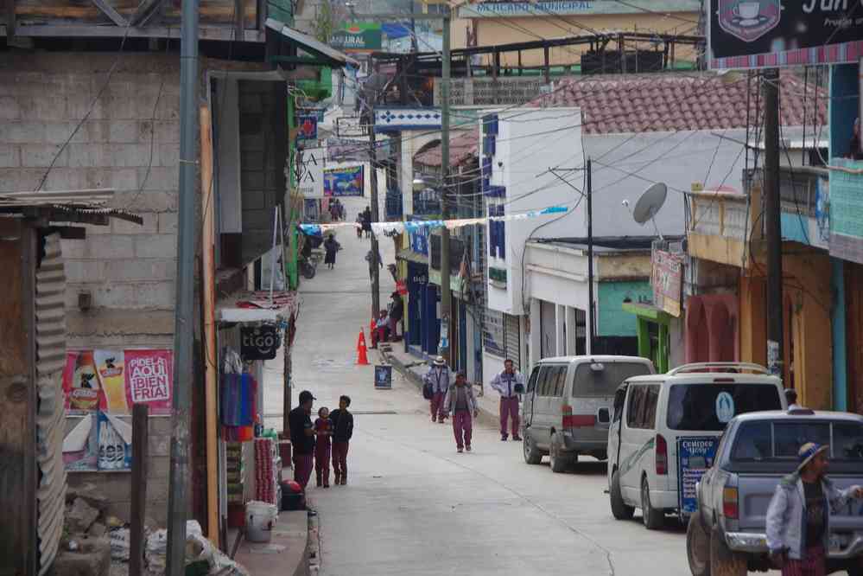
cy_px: 288
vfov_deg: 18.9
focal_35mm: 72
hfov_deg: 28.1
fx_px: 1726
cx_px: 432
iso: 400
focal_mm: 47.5
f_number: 7.1
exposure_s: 1/80
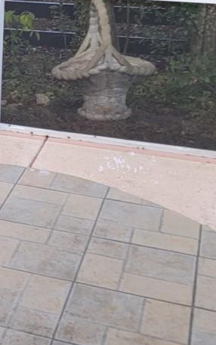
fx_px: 837
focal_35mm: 89
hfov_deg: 13.3
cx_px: -169
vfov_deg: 22.7
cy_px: 35
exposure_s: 1/120
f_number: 1.8
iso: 50
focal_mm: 6.7
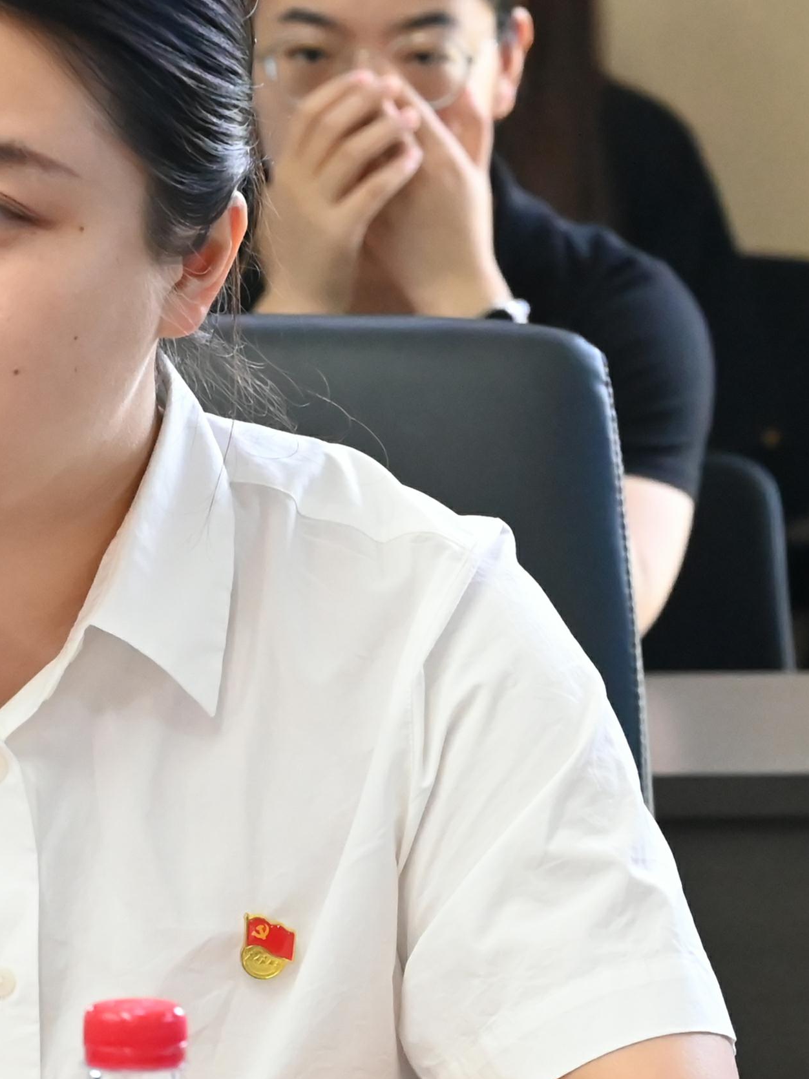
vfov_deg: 8.3
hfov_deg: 6.2
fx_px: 7418
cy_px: 600
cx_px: -12
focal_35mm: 238
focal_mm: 70
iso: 6400
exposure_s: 1/160
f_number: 5
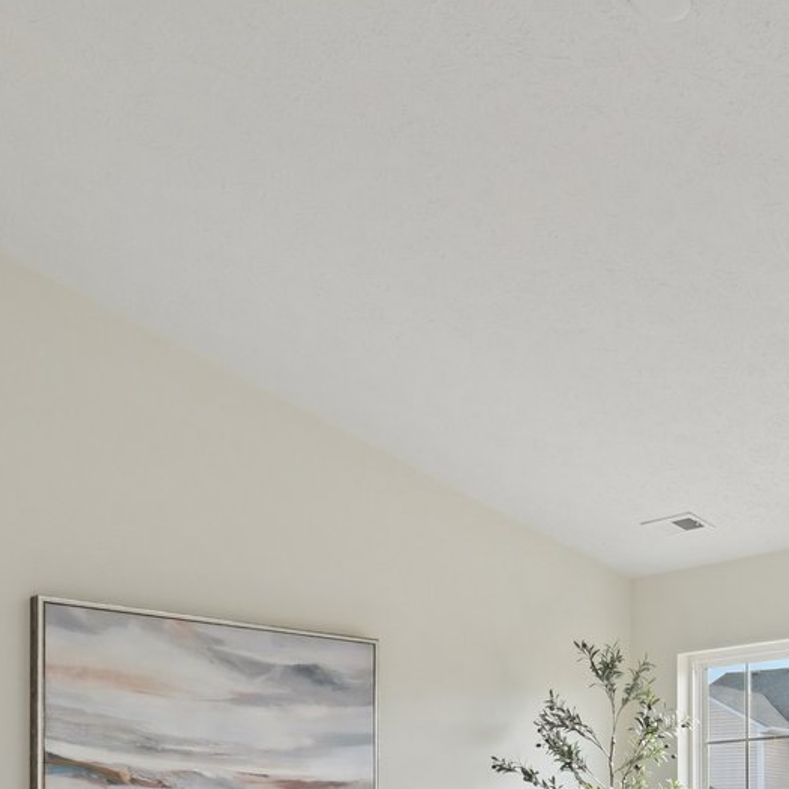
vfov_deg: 29.1
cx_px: 858
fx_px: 1367
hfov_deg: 29.2
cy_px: 866
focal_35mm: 53
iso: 100
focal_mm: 16
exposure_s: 1/30
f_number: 8
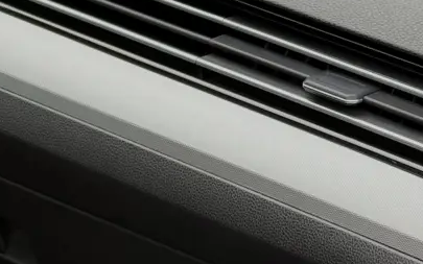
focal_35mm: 181
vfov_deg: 7.2
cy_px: 115
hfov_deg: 11.2
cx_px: -175
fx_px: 2086
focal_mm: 6.76
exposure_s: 1/121
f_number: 1.78
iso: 64
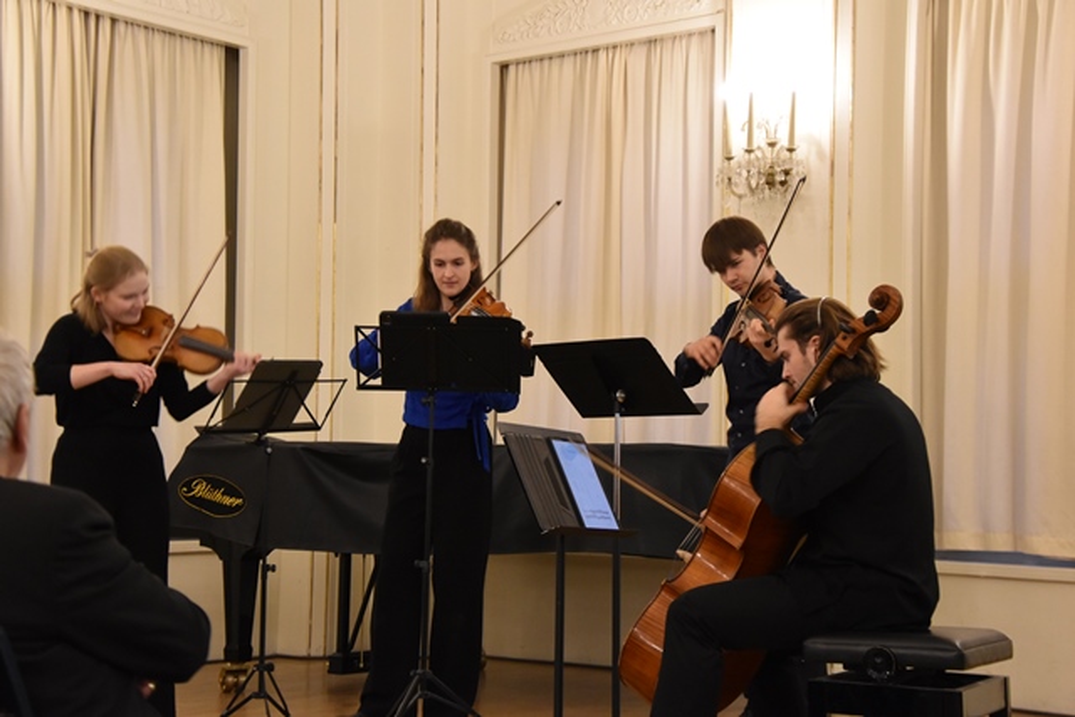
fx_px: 2061
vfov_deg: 19.7
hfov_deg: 29.2
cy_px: 358
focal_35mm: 69
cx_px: 538
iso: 2200
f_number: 4
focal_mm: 46
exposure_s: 1/60
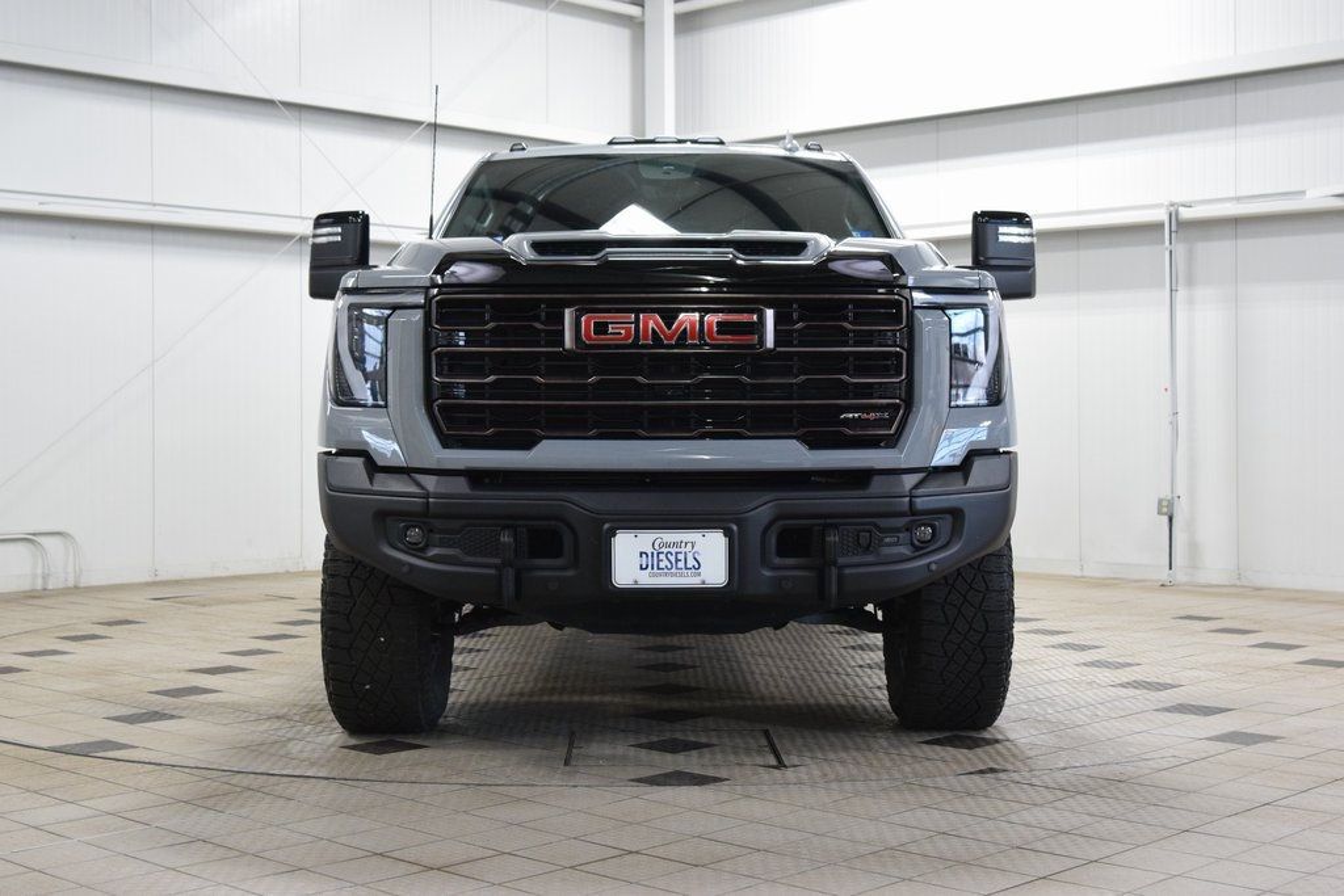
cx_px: 672
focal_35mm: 51
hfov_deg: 38.9
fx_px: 1904
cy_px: 448
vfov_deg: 26.5
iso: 1600
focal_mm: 34
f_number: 5
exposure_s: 1/60
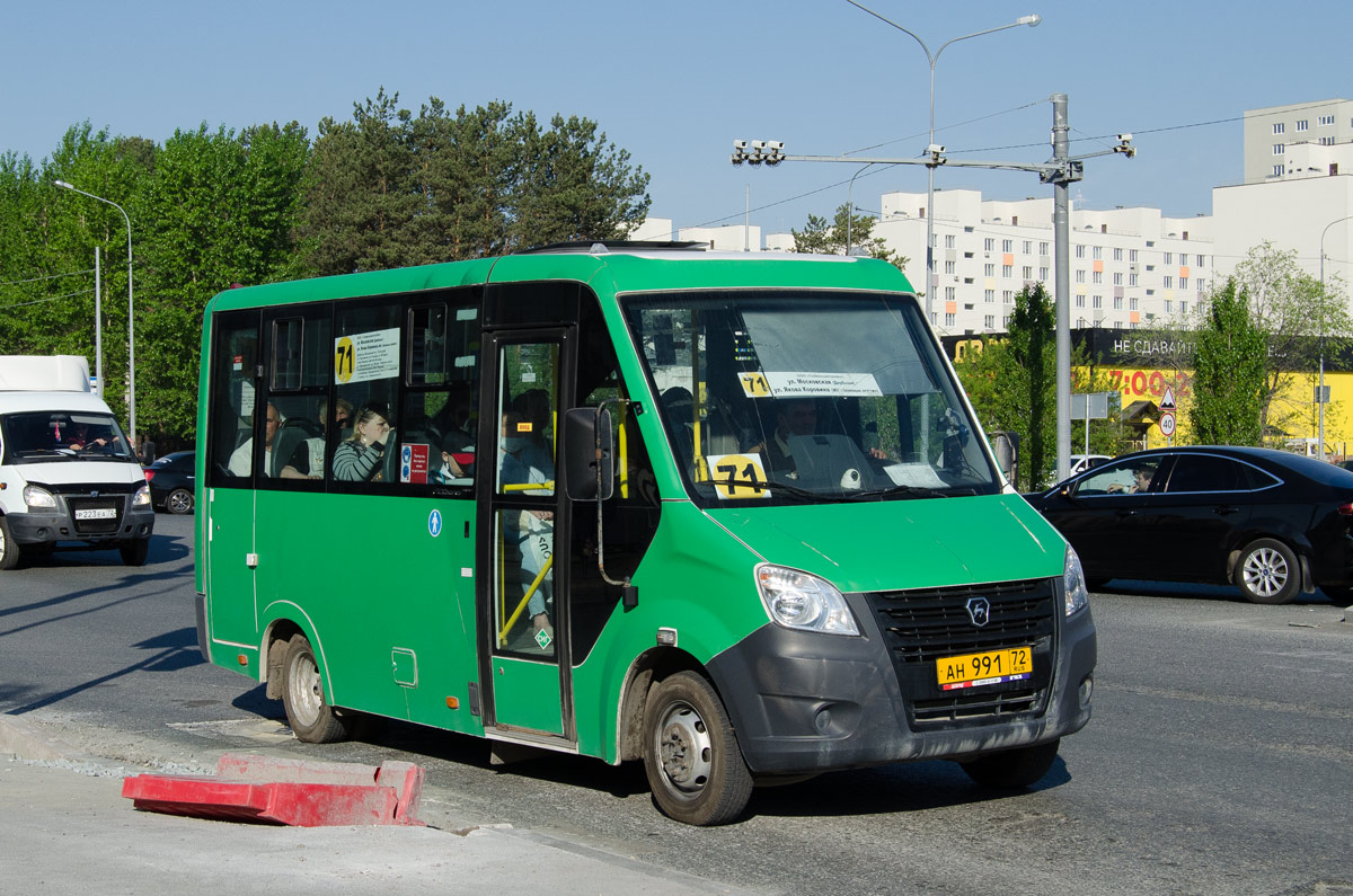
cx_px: 676
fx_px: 1800
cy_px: 448
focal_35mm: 48
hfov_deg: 41.2
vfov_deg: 28.0
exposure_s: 1/2000
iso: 400
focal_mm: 32
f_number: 7.1
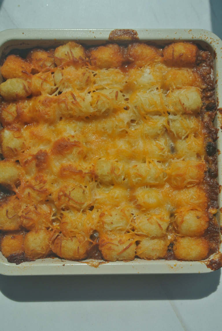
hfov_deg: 26.6
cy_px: 166
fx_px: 470
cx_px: 111
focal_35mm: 51
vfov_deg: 38.8
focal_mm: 18.9
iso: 100
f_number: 5.6
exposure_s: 1/500
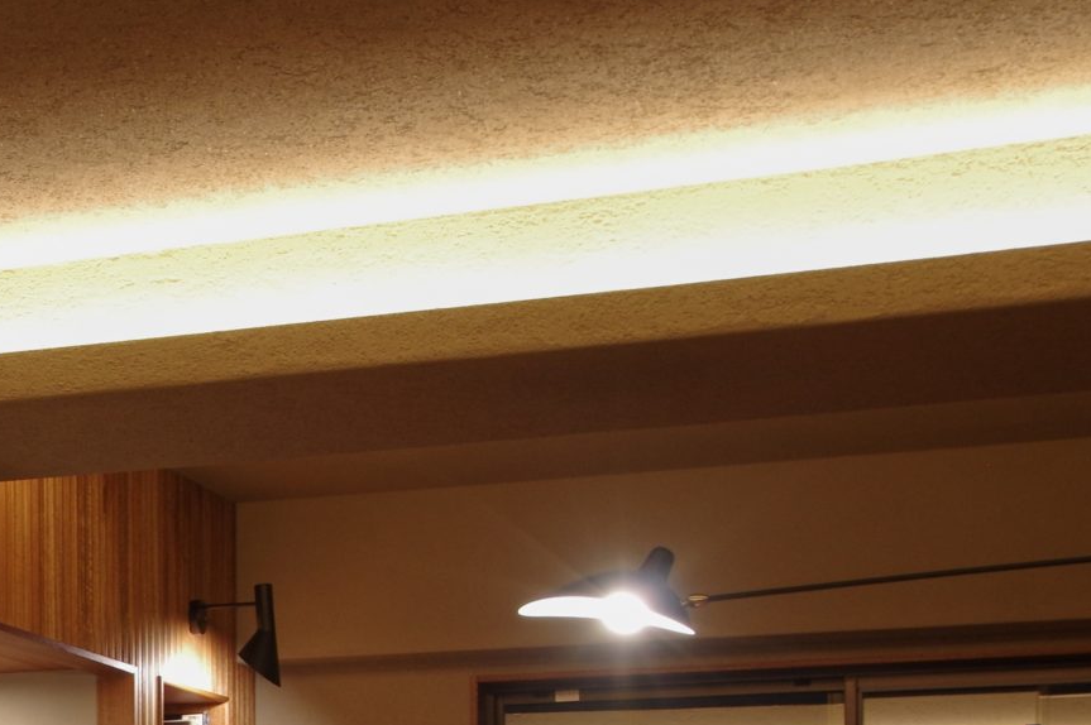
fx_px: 2695
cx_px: -159
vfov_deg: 14.7
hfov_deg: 21.5
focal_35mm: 89
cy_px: 930
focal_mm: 20
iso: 400
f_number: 8
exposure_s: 1/3
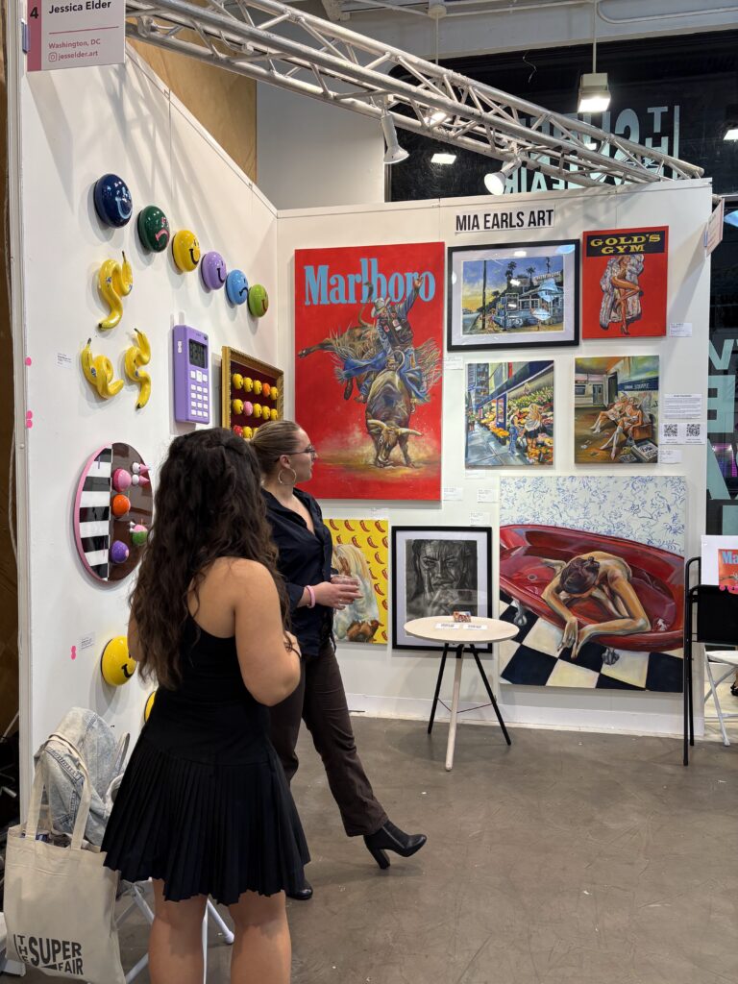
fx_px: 739
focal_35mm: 26
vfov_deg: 67.3
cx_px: 369
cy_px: 492
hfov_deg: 53.1
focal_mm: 5.96
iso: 80
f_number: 1.6
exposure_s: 1/120
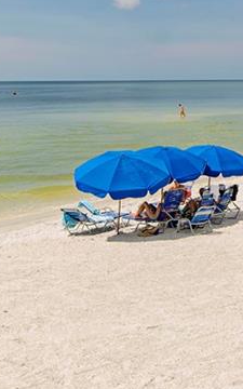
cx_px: 260
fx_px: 598
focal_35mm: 56
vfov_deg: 34.7
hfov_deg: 21.9
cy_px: 68
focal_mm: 13
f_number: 9
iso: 125
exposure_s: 1/400
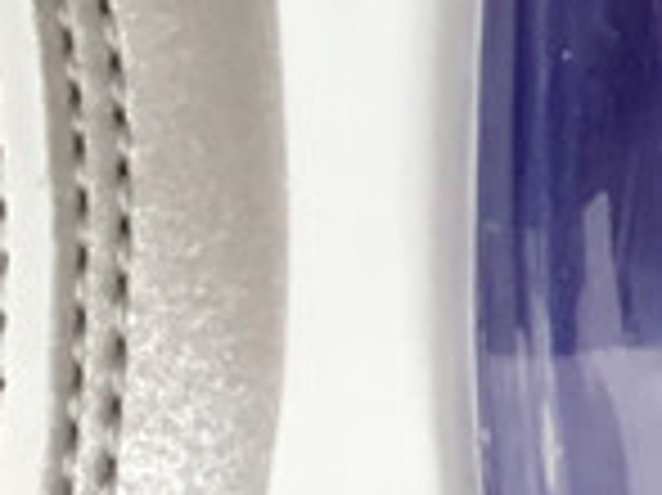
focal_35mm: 190
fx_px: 3631
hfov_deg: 8.8
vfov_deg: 7.1
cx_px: 1878
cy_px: -934
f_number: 2.4
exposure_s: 1/116
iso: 25
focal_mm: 3.3
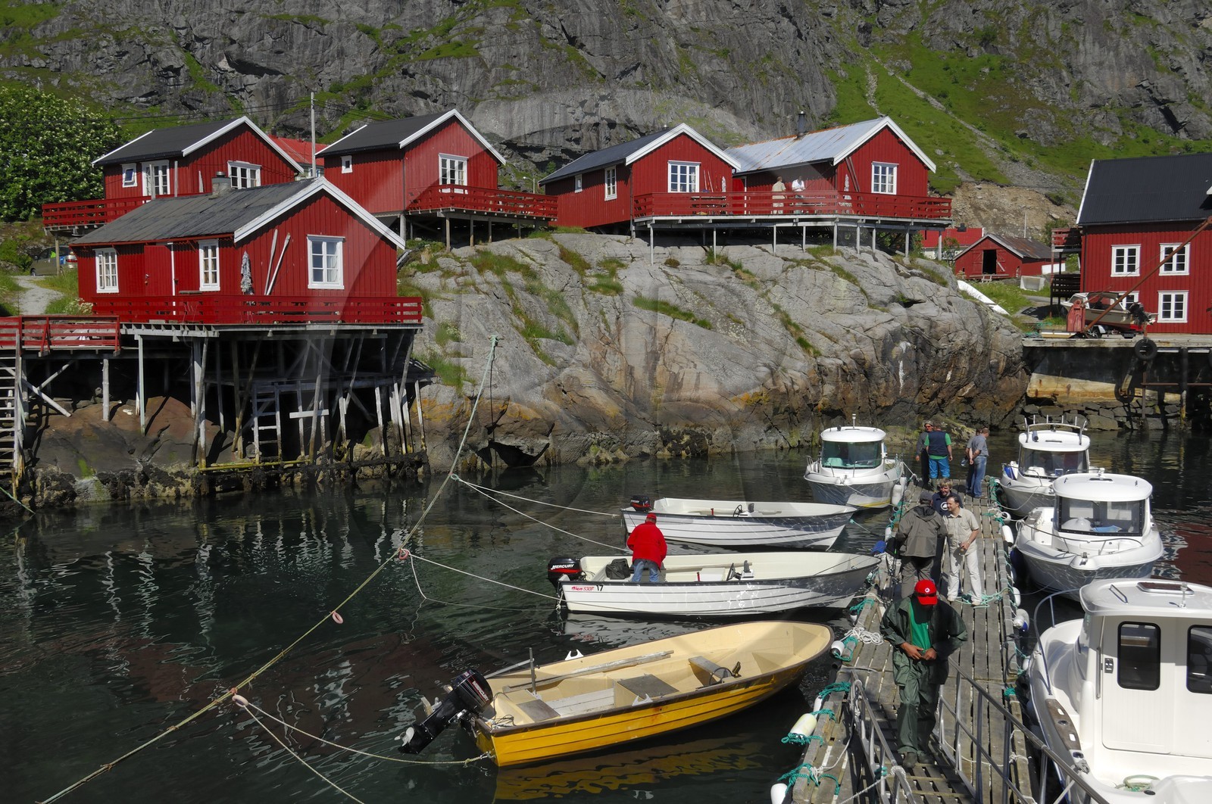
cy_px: 402
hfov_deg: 57.3
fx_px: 1109
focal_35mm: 33
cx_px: 606
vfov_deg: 39.9
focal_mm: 22
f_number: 9.5
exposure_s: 1/320
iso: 100
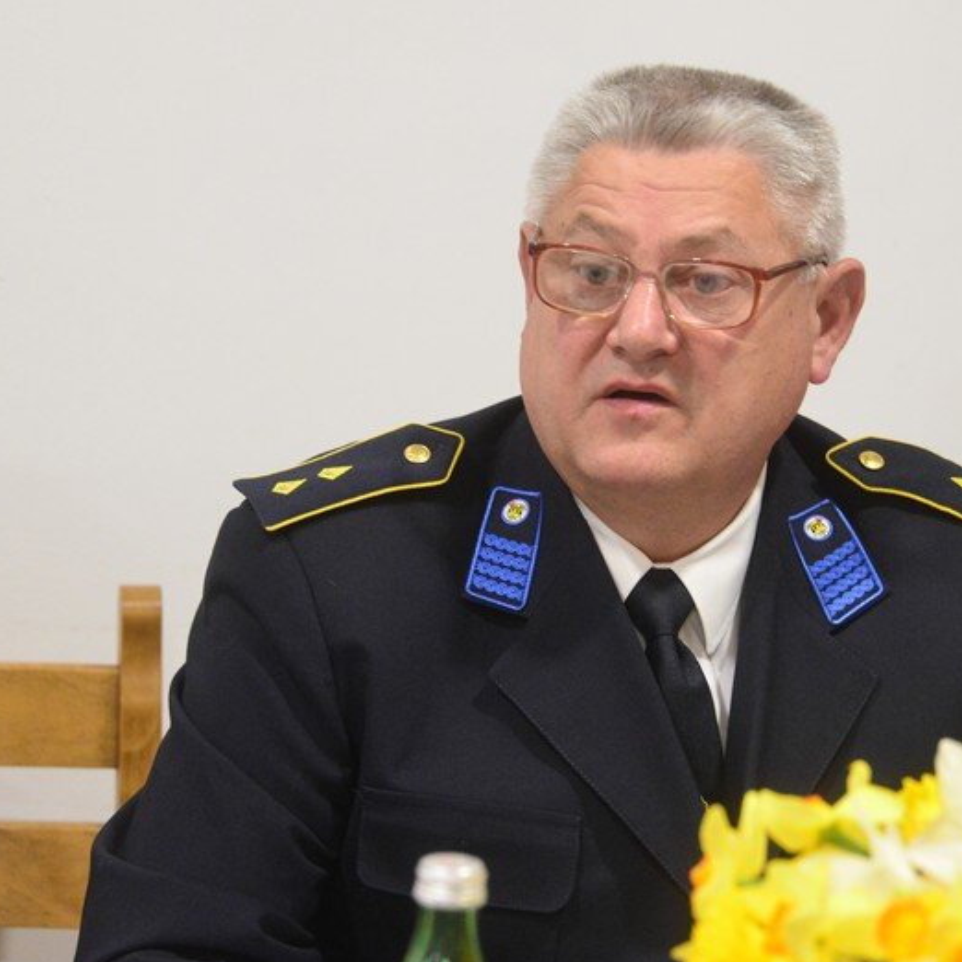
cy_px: 483
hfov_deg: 14.2
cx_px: 606
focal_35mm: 123
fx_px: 3867
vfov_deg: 14.2
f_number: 5.3
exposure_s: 1/60
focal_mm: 90
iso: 6400
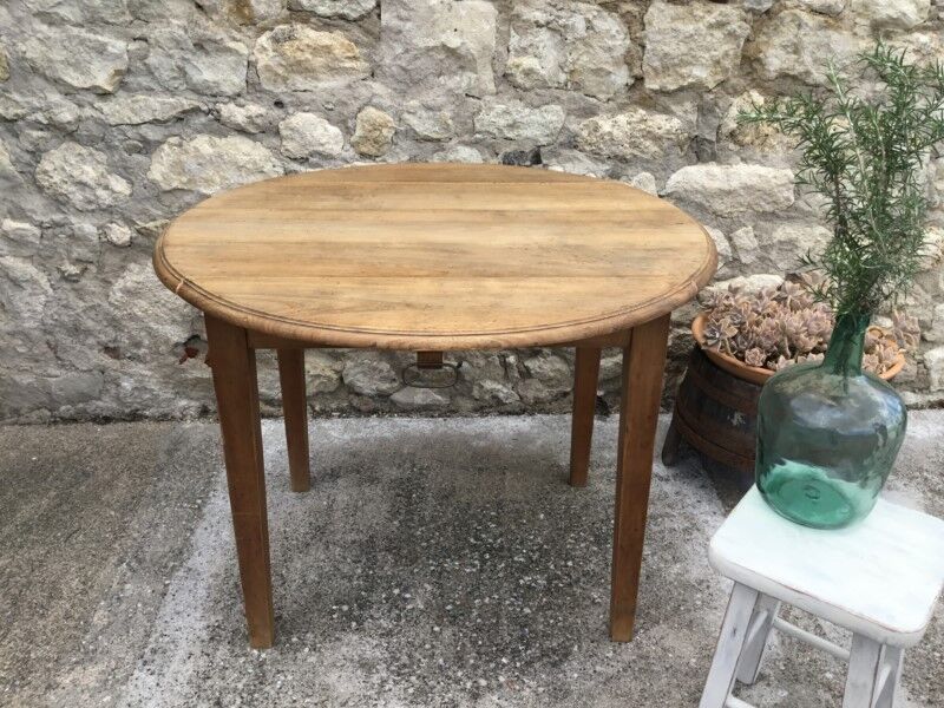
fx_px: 845
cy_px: 354
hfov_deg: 58.4
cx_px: 472
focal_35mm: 31
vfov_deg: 45.4
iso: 25
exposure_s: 1/452
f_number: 2.4
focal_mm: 3.3
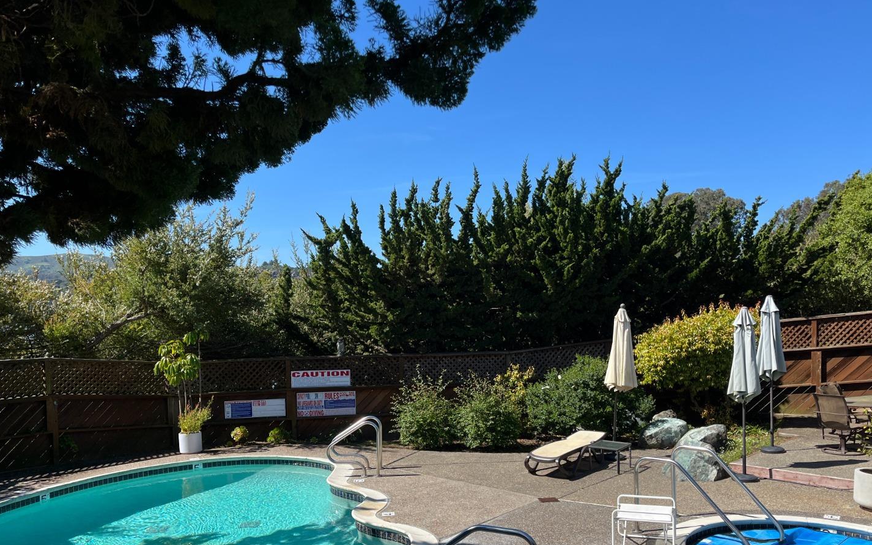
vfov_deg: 42.8
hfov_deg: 64.6
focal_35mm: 29
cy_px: 343
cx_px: 454
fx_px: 689
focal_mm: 5.1
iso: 50
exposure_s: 1/2571
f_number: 1.6
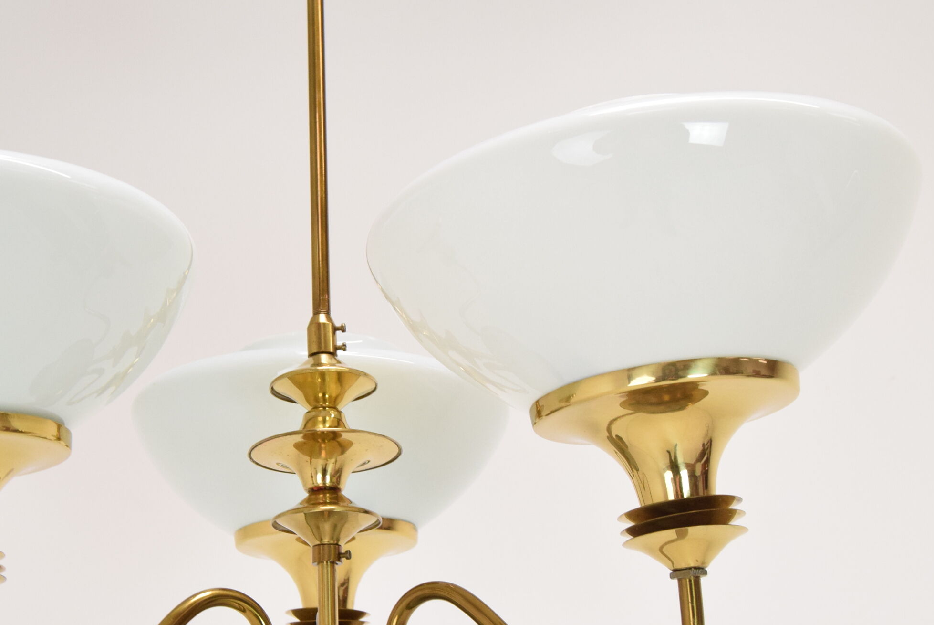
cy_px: 455
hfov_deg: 35.9
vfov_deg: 24.4
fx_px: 1428
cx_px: 325
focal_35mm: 55
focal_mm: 24
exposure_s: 1/200
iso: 1600
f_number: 7.1
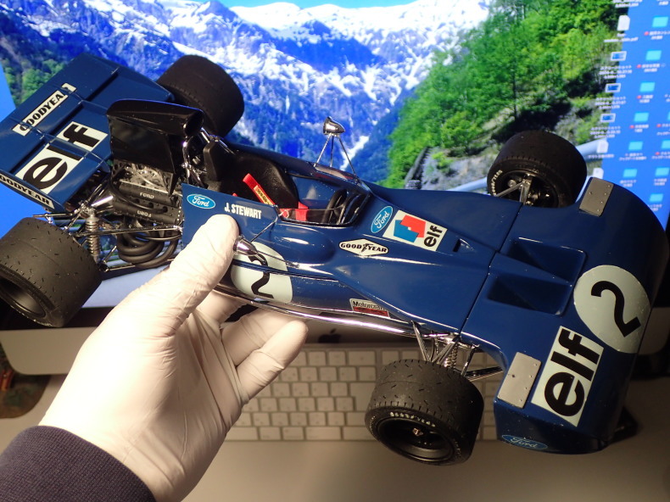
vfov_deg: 37.7
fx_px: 735
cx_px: 335
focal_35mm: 38
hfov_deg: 49.0
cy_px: 251
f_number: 2.7
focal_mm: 6.86
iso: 200
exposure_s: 1/40
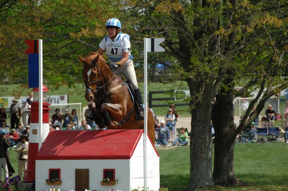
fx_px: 1798
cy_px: 96
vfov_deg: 6.1
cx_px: 144
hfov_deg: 9.2
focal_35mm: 225
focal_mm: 150
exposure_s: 1/1000
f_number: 7.6
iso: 500
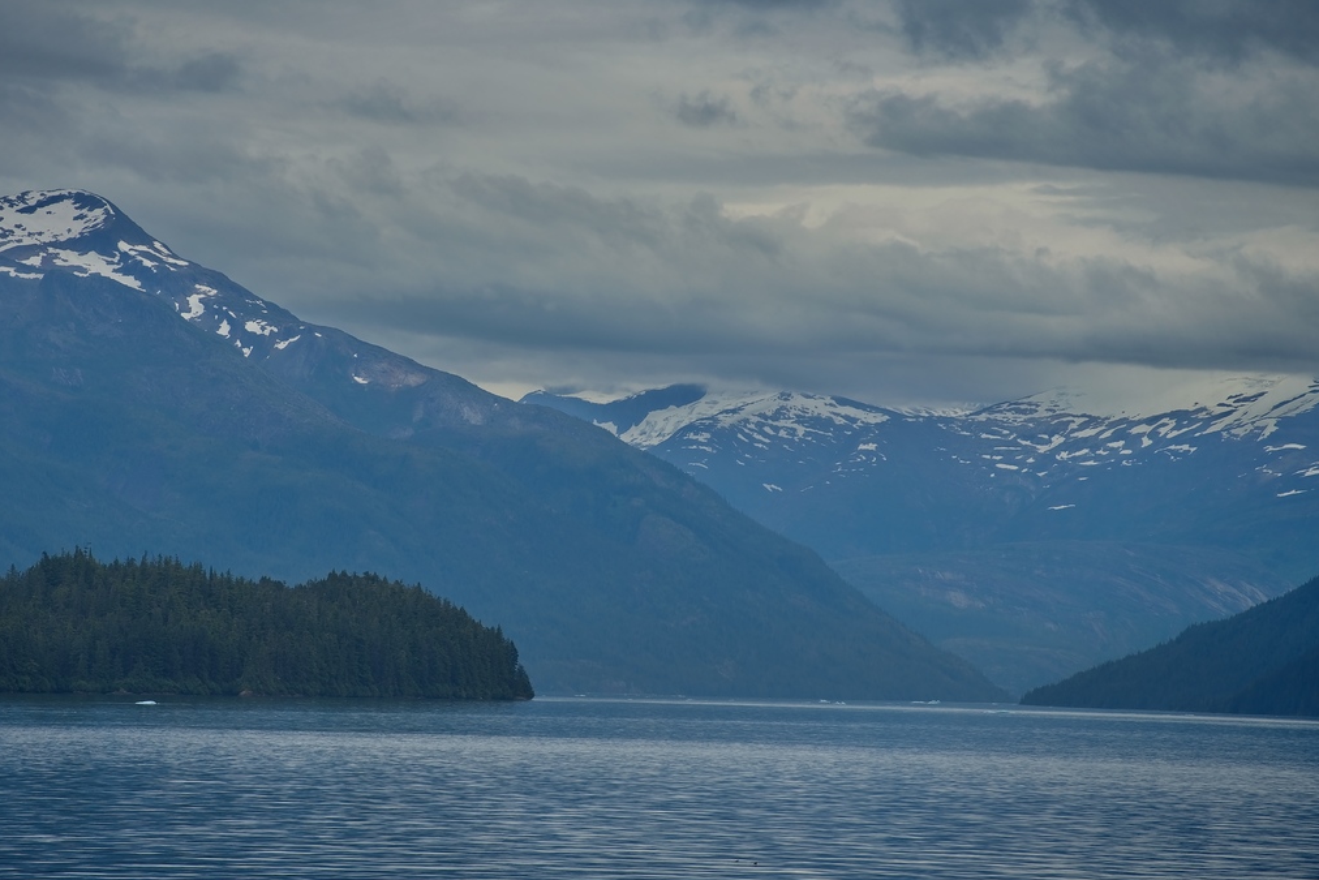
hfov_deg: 8.8
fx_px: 8574
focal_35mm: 234
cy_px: 418
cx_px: 550
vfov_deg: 5.9
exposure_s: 1/400
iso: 100
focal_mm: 185
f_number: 8
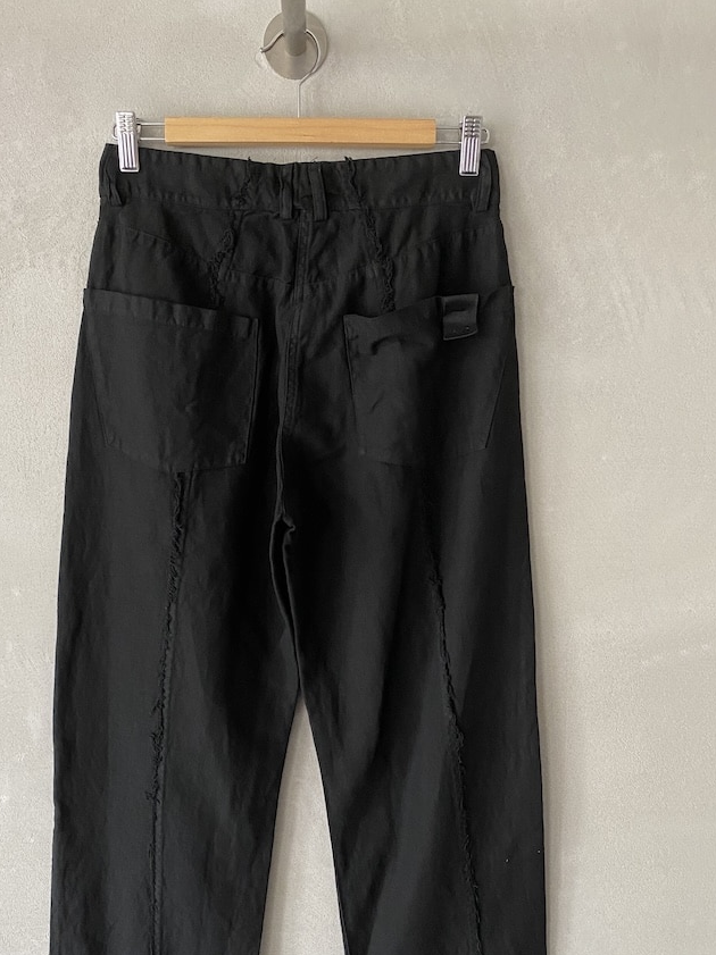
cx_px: 313
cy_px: 585
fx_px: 911
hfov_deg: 42.8
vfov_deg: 54.9
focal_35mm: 33
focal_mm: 4.25
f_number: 1.8
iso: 200
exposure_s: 1/60
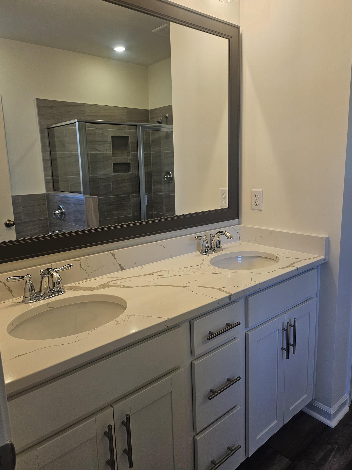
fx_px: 339
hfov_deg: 54.9
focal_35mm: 25
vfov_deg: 69.4
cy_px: 229
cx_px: 177
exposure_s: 1/120
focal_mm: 5
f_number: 1.8
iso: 50
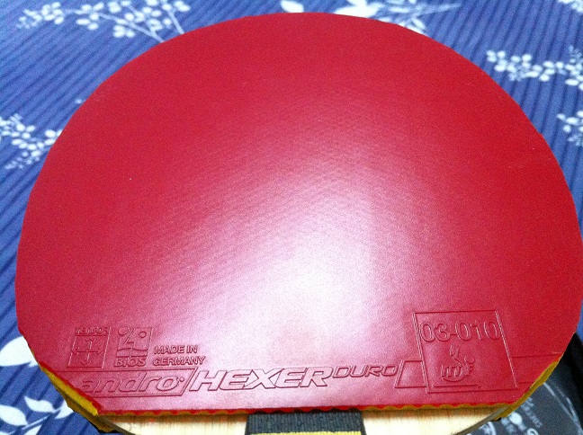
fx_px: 589
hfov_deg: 52.7
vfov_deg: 40.6
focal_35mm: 35
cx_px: 292
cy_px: 218
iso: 640
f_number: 2.8
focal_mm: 3.85
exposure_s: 1/17
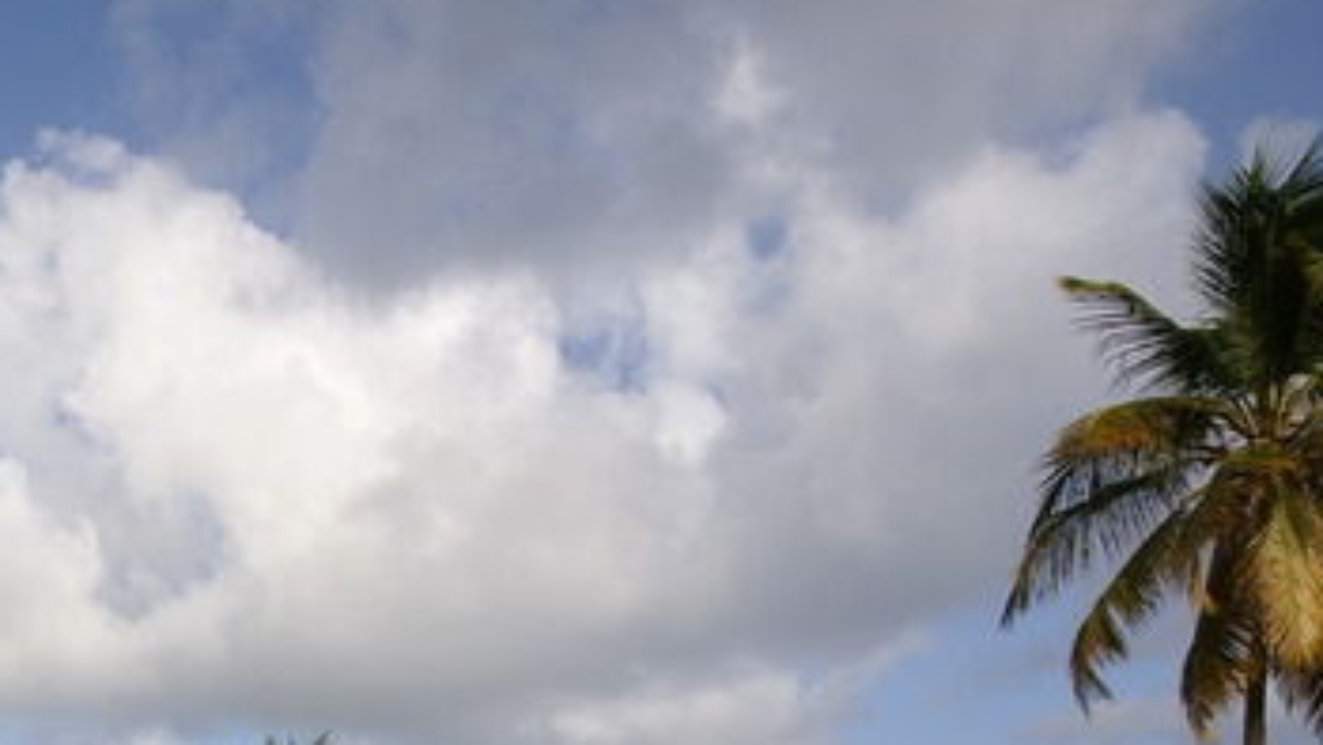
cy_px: 938
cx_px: -19
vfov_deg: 24.6
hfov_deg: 40.9
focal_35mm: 43
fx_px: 1509
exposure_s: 1/250
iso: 100
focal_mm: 10
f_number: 10
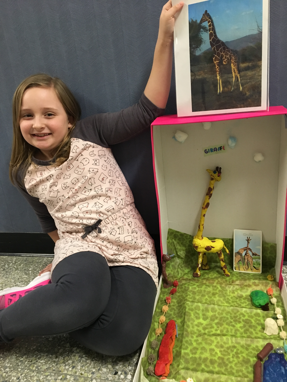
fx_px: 321
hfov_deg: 48.2
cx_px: 144
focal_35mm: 29
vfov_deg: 61.7
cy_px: 191
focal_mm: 4.15
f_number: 2.2
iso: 160
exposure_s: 1/30
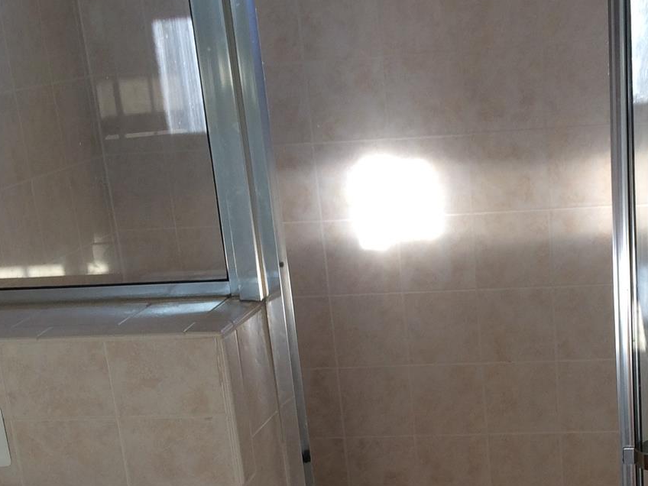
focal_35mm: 70
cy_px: 440
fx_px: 1310
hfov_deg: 27.5
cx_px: 457
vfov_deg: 20.6
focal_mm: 4.15
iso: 50
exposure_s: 1/120
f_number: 2.2
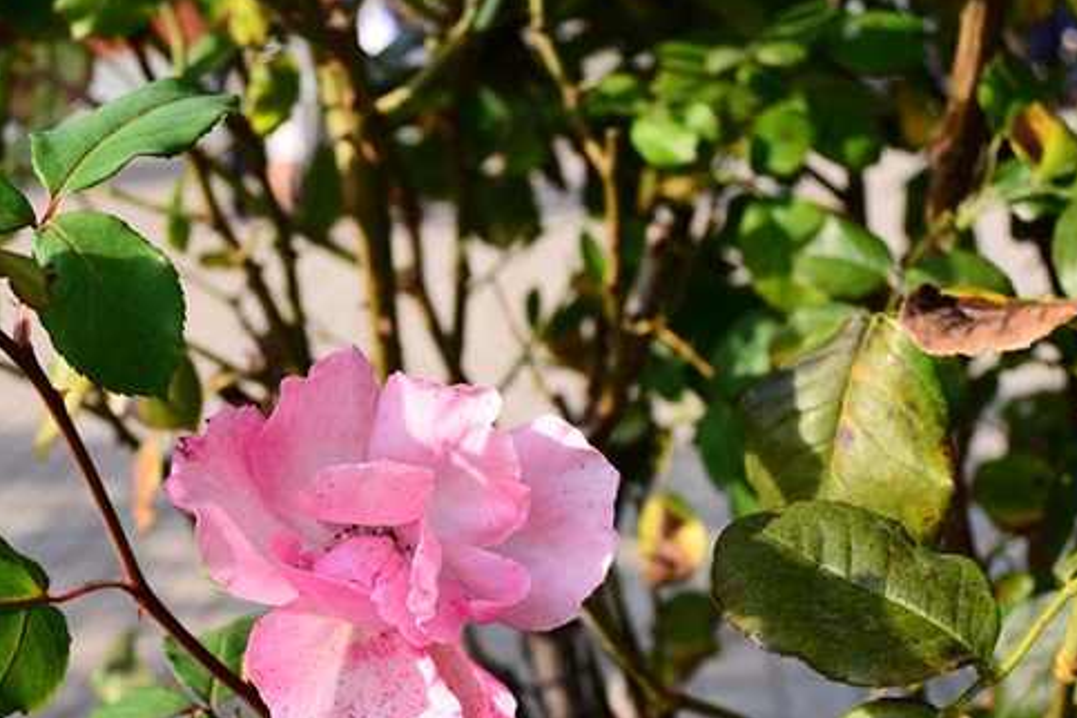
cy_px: 497
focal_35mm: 58
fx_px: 1735
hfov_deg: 34.3
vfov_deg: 23.2
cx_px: 388
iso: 100
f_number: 8
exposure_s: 1/160
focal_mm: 35
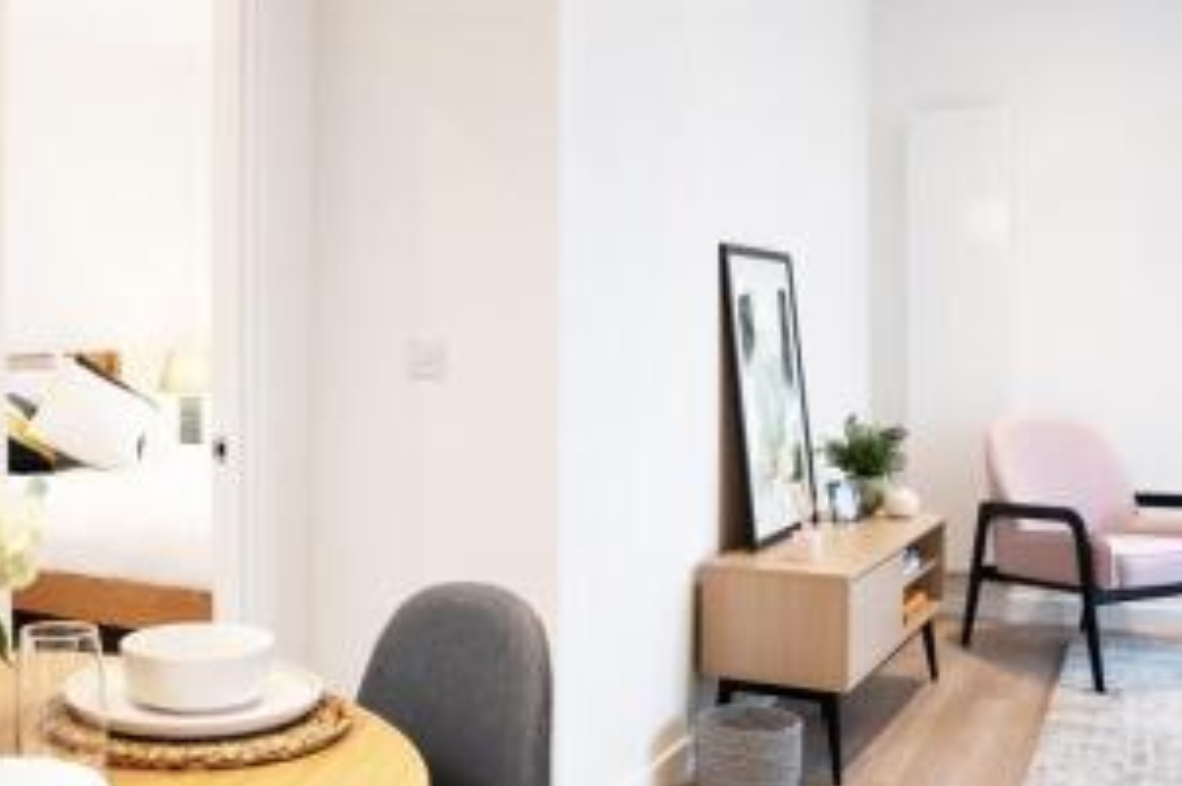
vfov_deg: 34.9
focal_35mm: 38
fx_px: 1246
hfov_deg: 50.5
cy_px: 352
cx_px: 487
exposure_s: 1/5
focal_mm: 24
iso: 400
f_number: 11
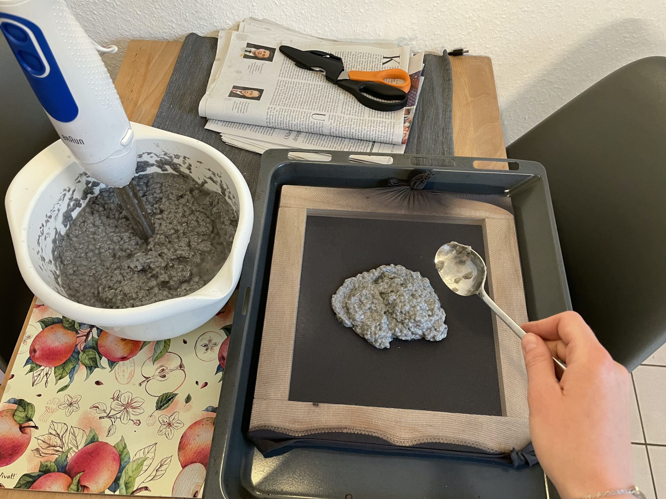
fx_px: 519
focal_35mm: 27
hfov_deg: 65.3
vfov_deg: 51.4
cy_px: 252
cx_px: 326
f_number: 1.6
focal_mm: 4.2
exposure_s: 1/50
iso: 200
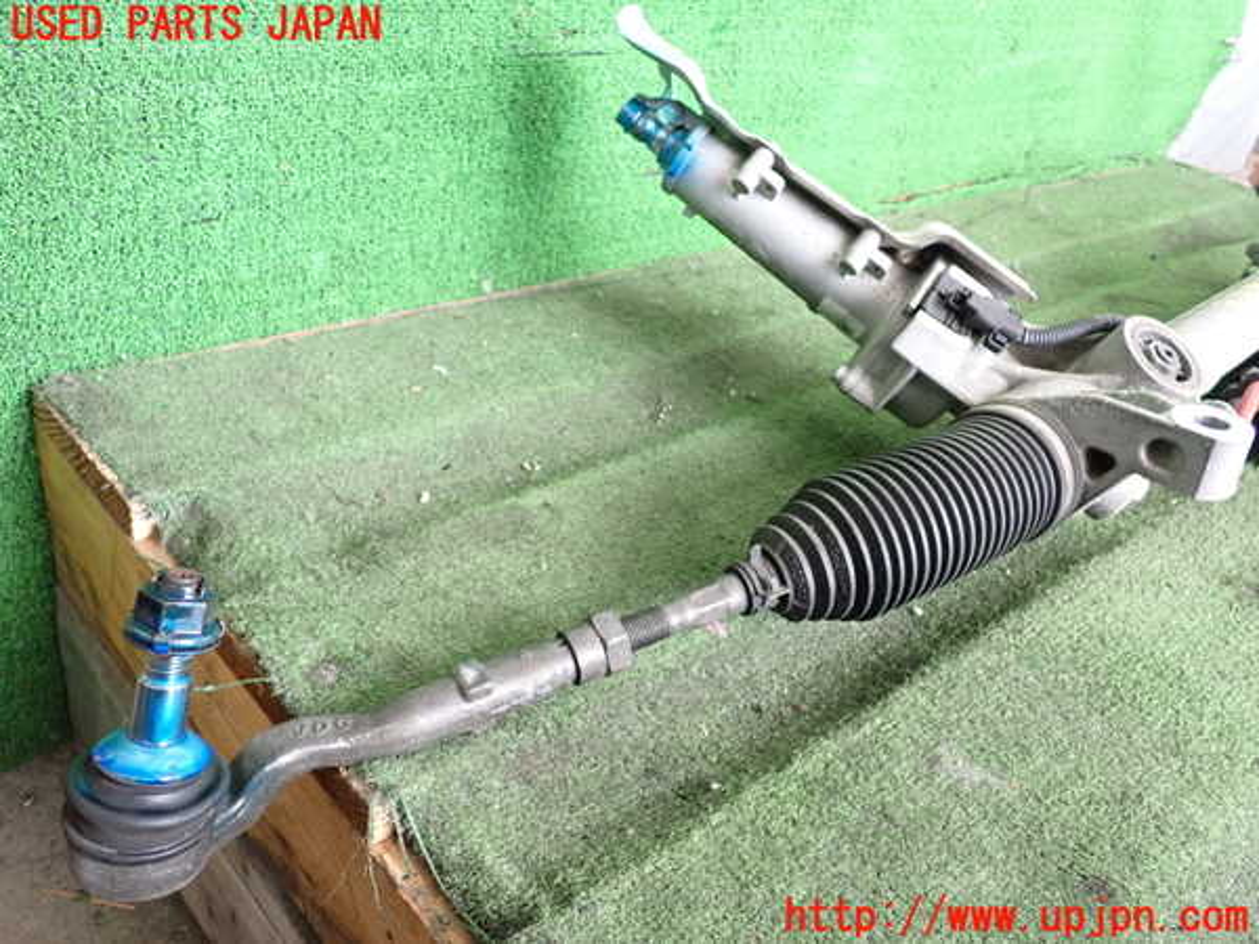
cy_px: 472
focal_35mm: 30
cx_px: 630
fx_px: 1091
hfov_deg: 60.0
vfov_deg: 46.8
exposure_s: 1/125
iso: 400
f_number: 2.3
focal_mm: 5.4
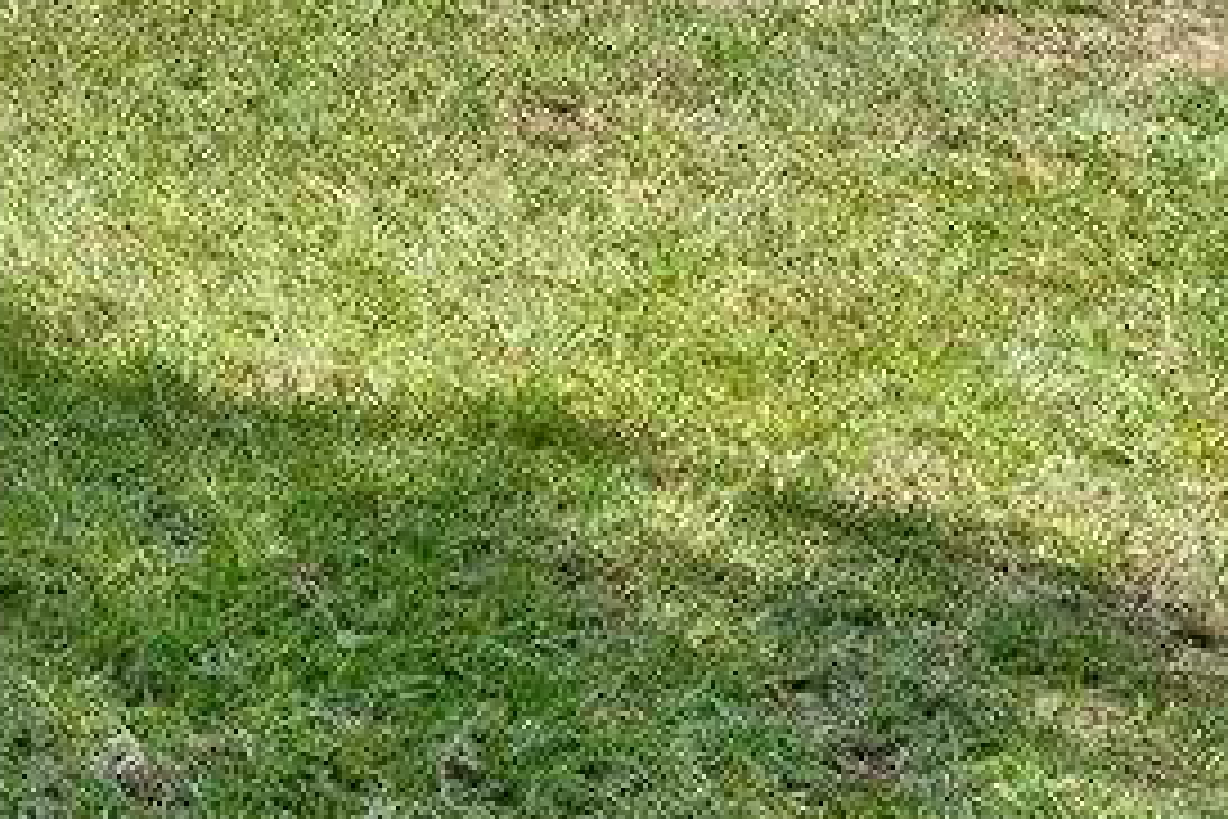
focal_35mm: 165
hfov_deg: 10.6
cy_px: -1334
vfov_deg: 7.6
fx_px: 5628
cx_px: -1795
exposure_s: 1/200
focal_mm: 22
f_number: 9
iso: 100
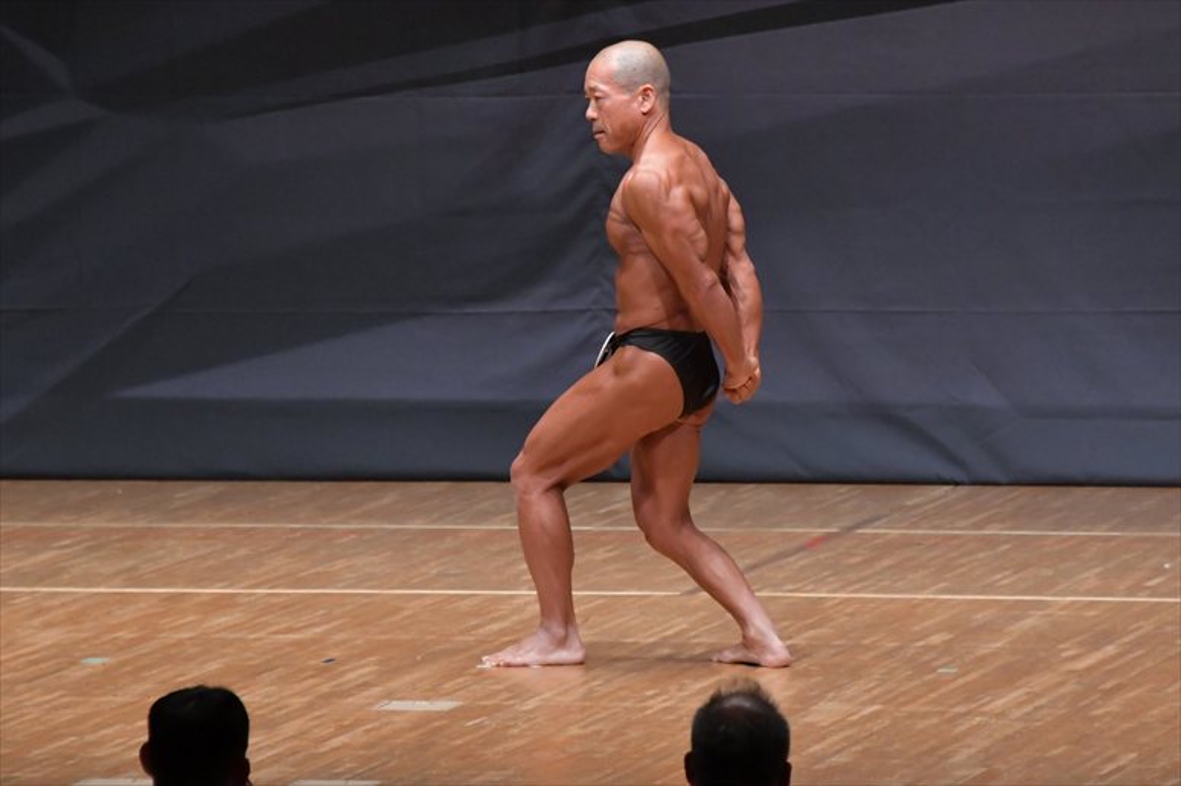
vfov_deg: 4.4
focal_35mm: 315
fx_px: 10329
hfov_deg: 6.5
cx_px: 590
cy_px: 393
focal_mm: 210
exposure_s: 1/400
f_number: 5.6
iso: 6400
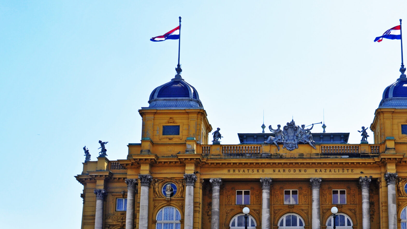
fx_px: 689
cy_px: 213
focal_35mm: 64
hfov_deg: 32.3
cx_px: 302
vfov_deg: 18.5
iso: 200
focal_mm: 25
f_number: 10
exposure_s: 1/250
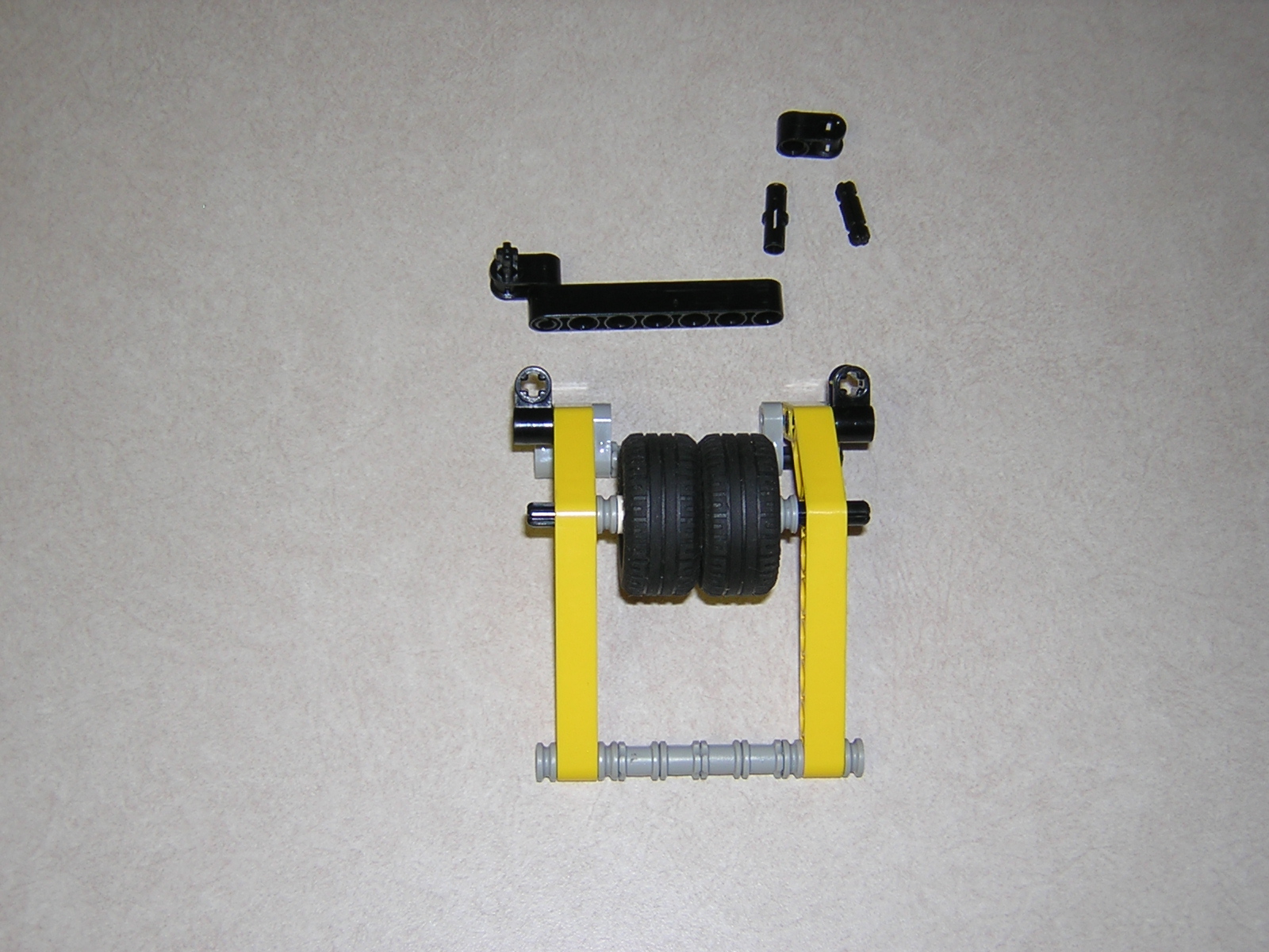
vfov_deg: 30.9
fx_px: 1723
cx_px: 634
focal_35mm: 47
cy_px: 476
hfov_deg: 40.4
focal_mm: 6.1
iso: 100
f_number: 2.9
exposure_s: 1/60.1
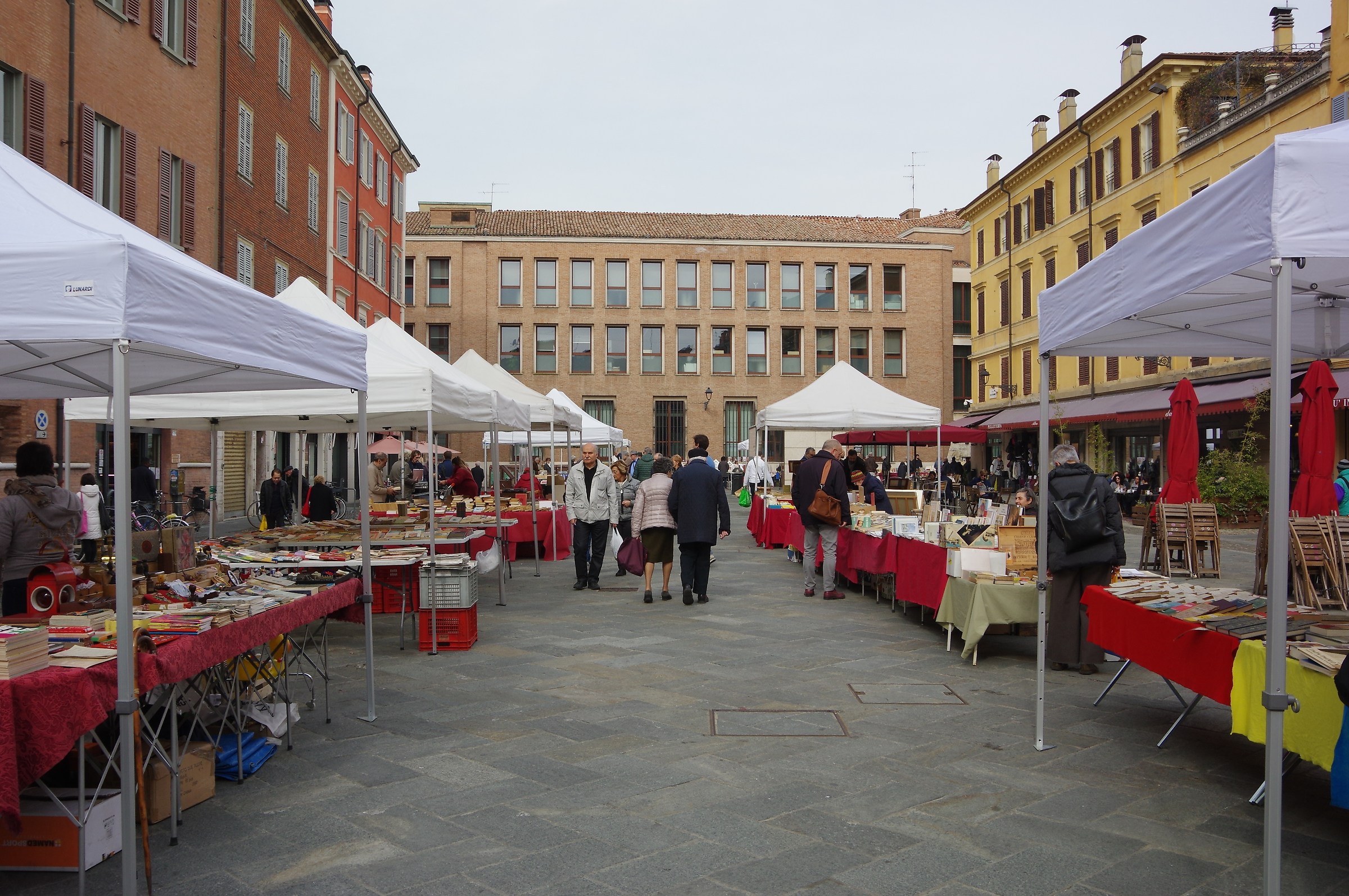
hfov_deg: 60.3
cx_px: 674
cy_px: 448
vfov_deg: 42.2
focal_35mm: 31
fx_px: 1160
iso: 400
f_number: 11
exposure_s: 1/100
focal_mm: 21
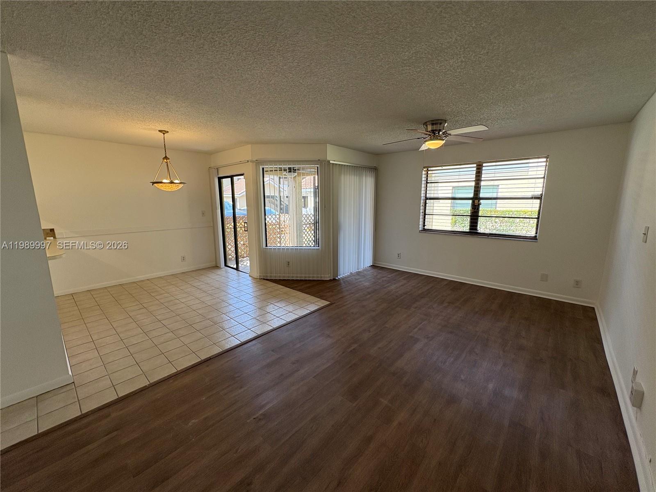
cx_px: 328
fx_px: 265
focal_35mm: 14
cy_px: 246
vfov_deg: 85.7
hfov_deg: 102.1
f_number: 2.2
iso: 80
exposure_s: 1/135
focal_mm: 2.22
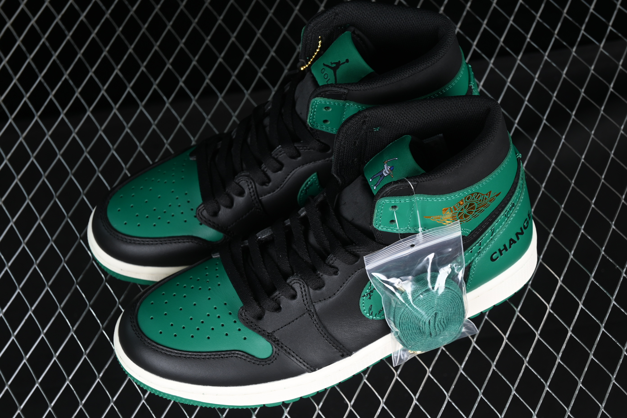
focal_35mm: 75
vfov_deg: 18.2
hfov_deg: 27.0
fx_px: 1306
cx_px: 314
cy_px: 209
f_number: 6.3
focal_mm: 50
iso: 160
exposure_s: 1/40
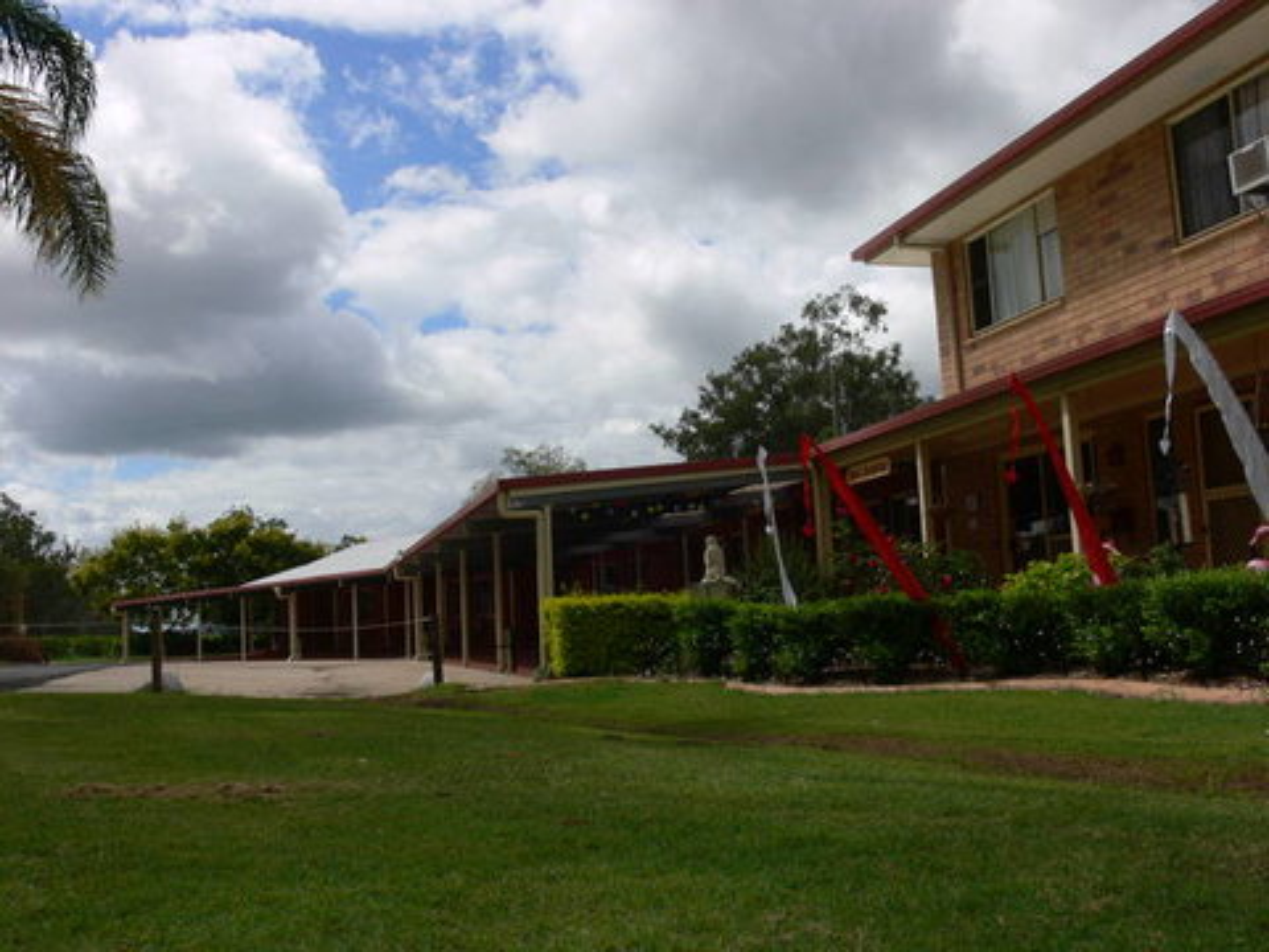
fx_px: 1283
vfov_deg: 40.7
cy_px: 476
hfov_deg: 52.6
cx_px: 634
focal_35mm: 35
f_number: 7.1
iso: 80
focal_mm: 7.4
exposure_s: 1/400
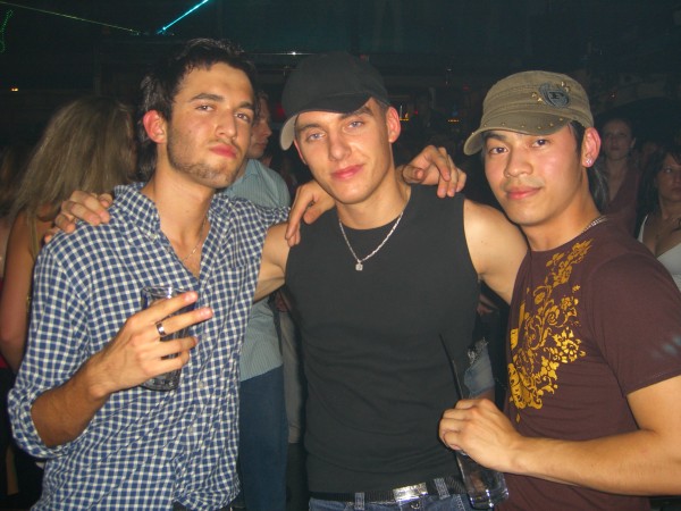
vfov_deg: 37.7
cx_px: 340
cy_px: 256
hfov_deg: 49.0
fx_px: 748
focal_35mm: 38
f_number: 2.8
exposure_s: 1/60
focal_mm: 7.9
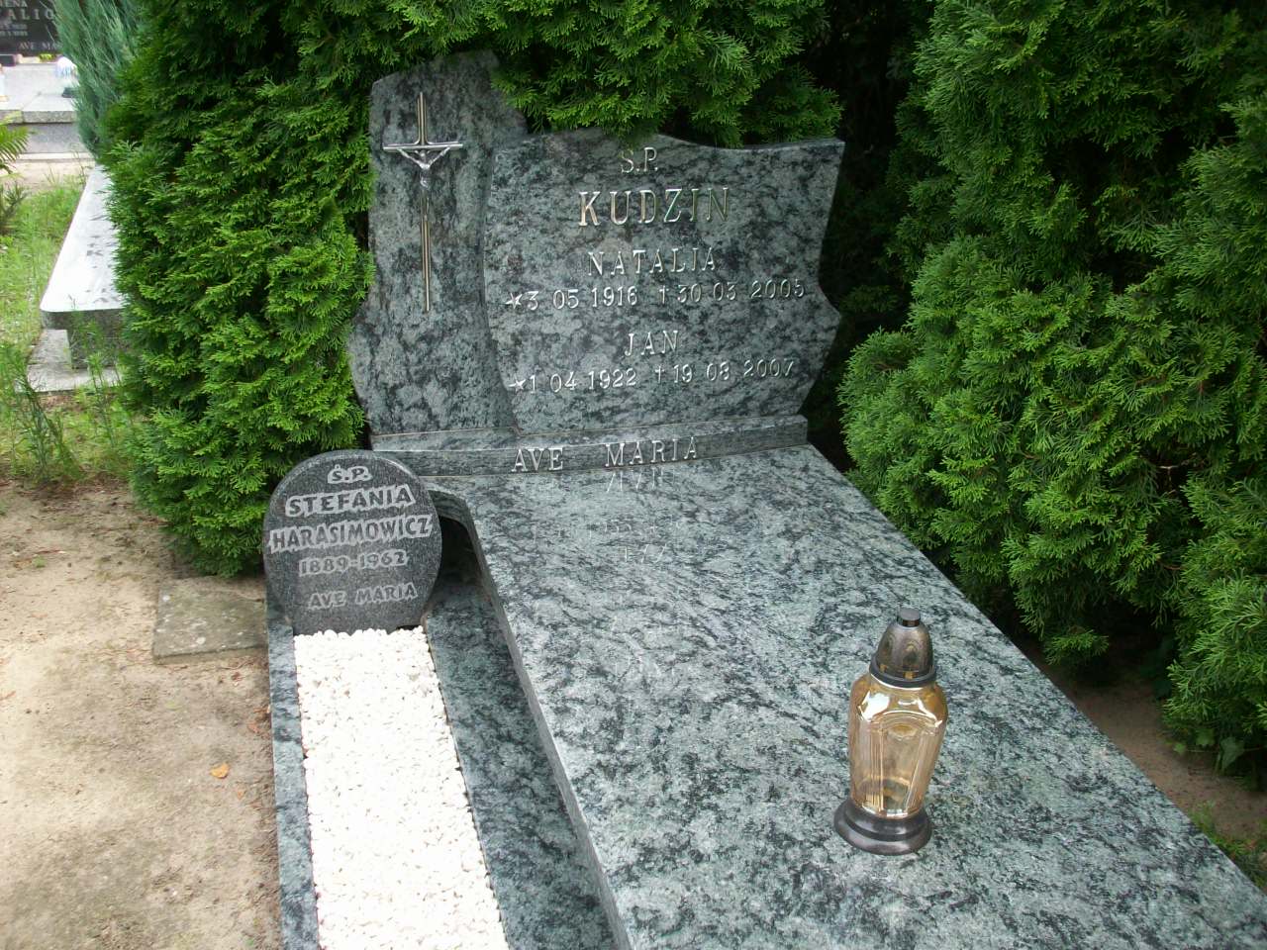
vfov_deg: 38.7
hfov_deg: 50.1
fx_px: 1354
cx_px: 634
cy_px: 475
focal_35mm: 37
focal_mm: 6.2
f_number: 2.8
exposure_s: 1/175
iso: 80
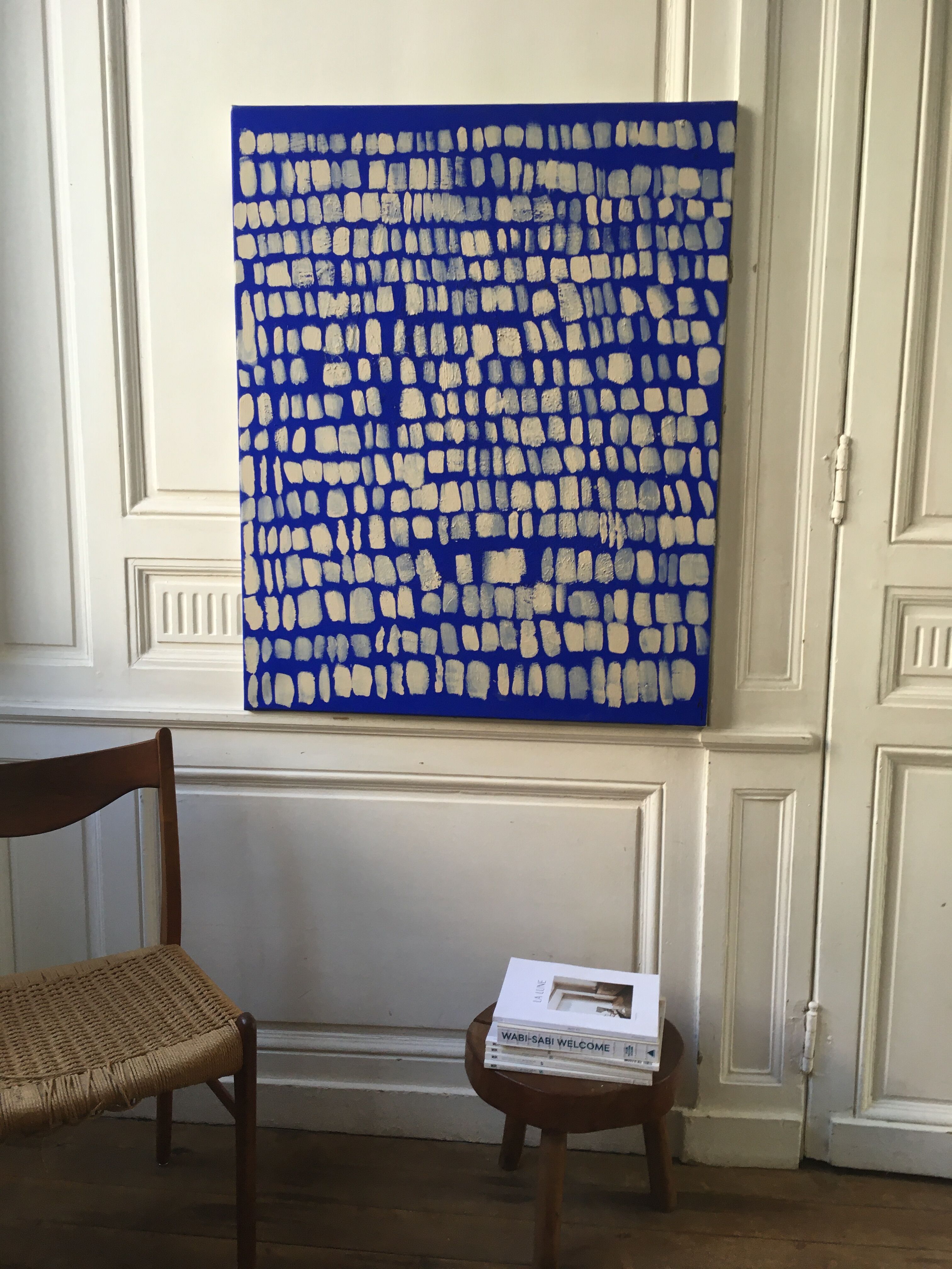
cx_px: 476
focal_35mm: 29
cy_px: 634
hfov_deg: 48.2
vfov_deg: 61.7
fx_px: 1063
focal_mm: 4.15
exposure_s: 1/33
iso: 25
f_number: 2.2
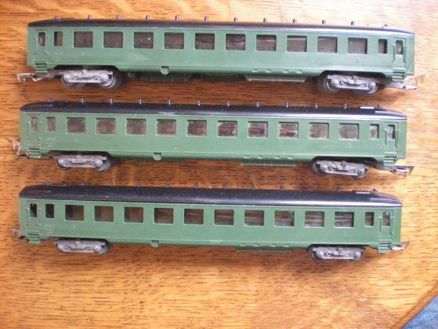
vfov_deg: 37.7
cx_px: 219
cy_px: 164
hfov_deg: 49.0
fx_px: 481
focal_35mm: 38
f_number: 3.1
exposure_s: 1/55.5
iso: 1600
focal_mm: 6.3
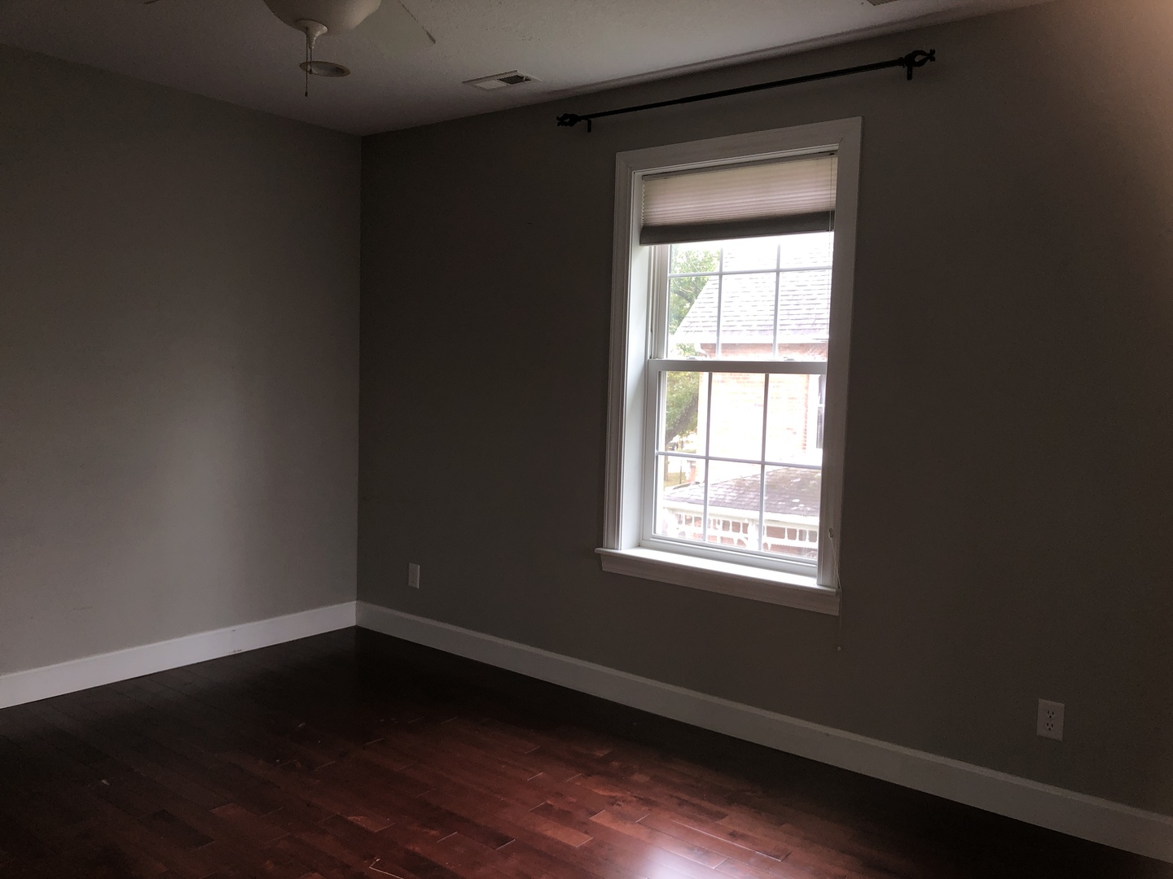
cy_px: 440
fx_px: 949
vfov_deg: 49.7
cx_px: 586
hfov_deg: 63.4
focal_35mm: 28
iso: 32
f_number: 1.8
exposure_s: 1/15
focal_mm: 3.99
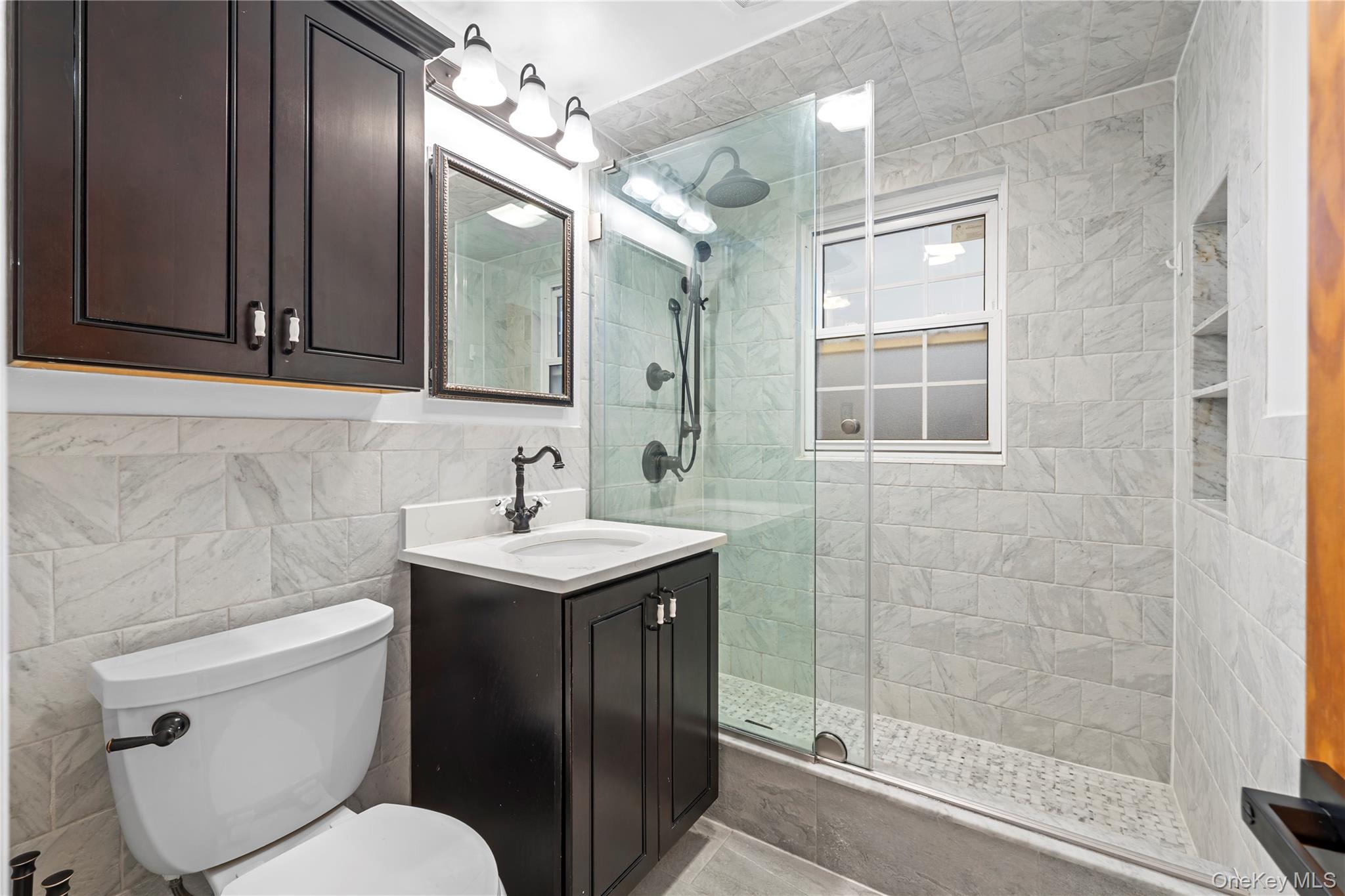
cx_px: 672
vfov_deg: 81.2
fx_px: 523
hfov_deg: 104.3
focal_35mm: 14
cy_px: 448
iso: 250
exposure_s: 1.3
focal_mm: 14
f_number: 10
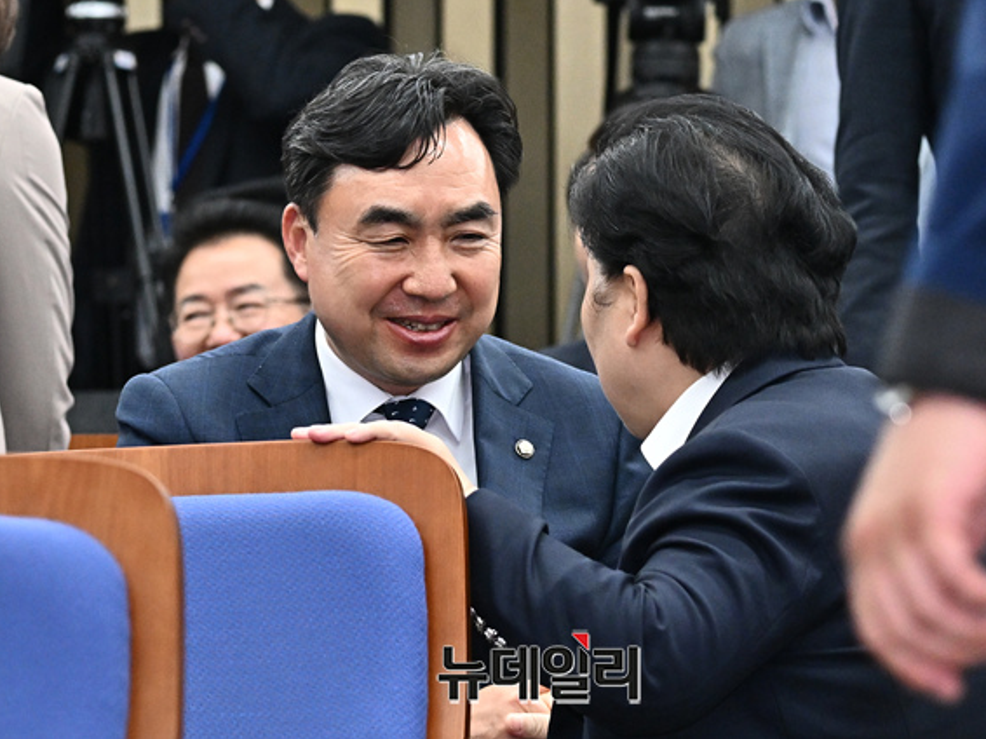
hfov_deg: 14.5
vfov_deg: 10.9
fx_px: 3872
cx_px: 535
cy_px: 369
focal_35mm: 136
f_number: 5.6
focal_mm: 125
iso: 2500
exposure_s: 1/250
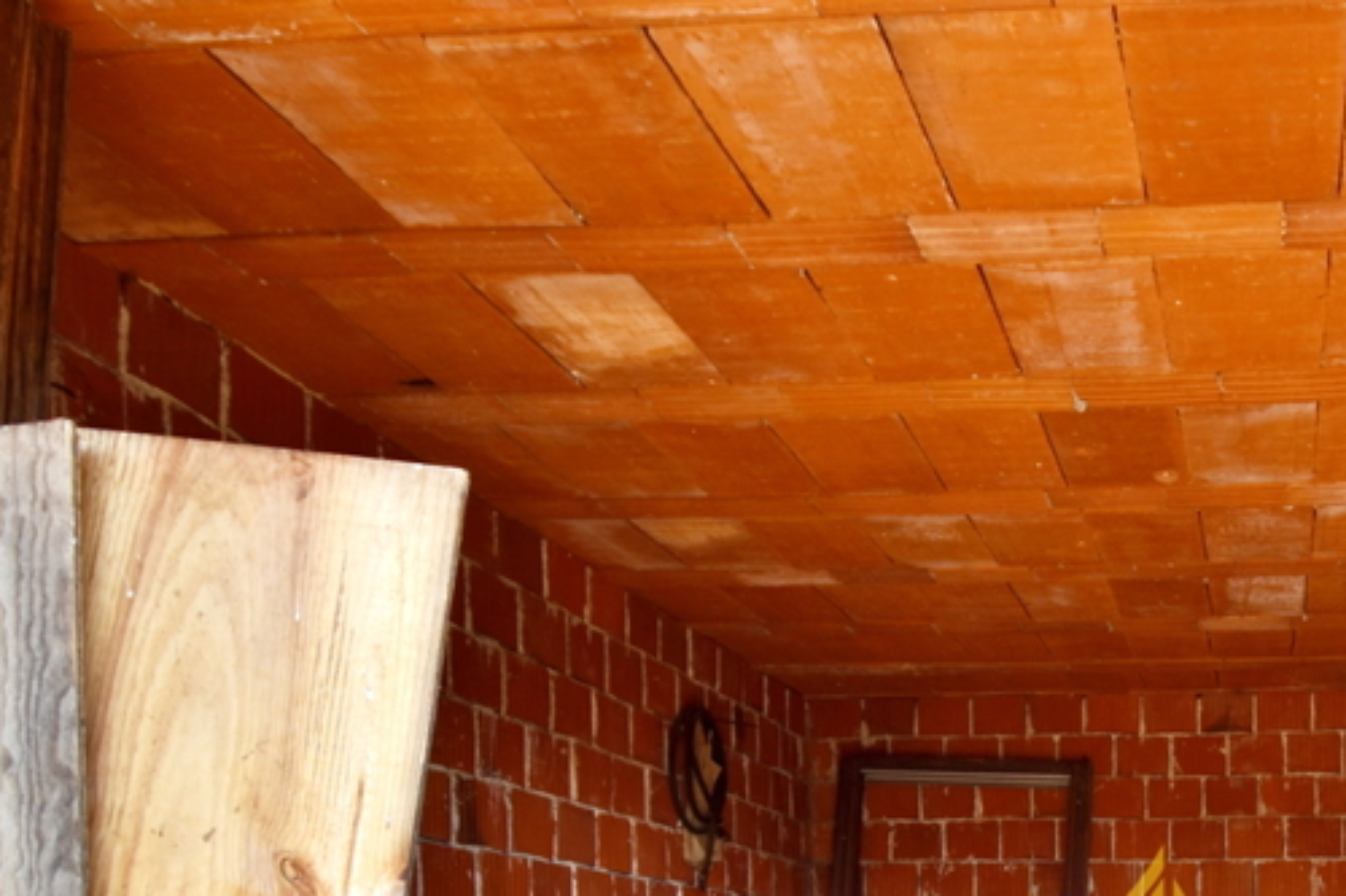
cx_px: 1168
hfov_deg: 48.5
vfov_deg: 31.8
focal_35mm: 36
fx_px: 1345
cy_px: 1025
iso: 100
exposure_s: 1/100
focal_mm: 10
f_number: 5
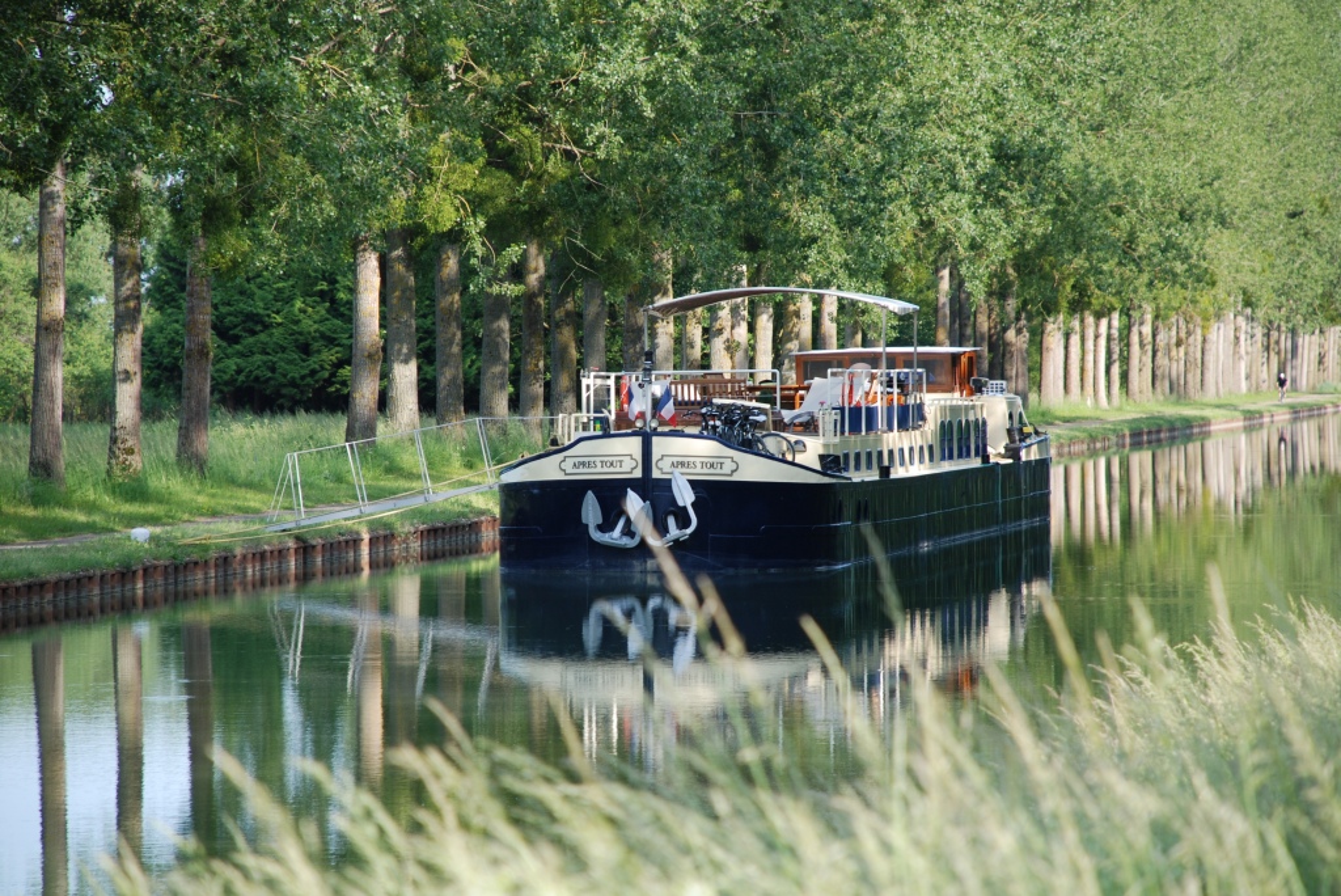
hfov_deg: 10.2
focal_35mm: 202
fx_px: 7547
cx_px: 670
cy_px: 448
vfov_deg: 6.8
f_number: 5.6
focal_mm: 135
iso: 200
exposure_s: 1/200
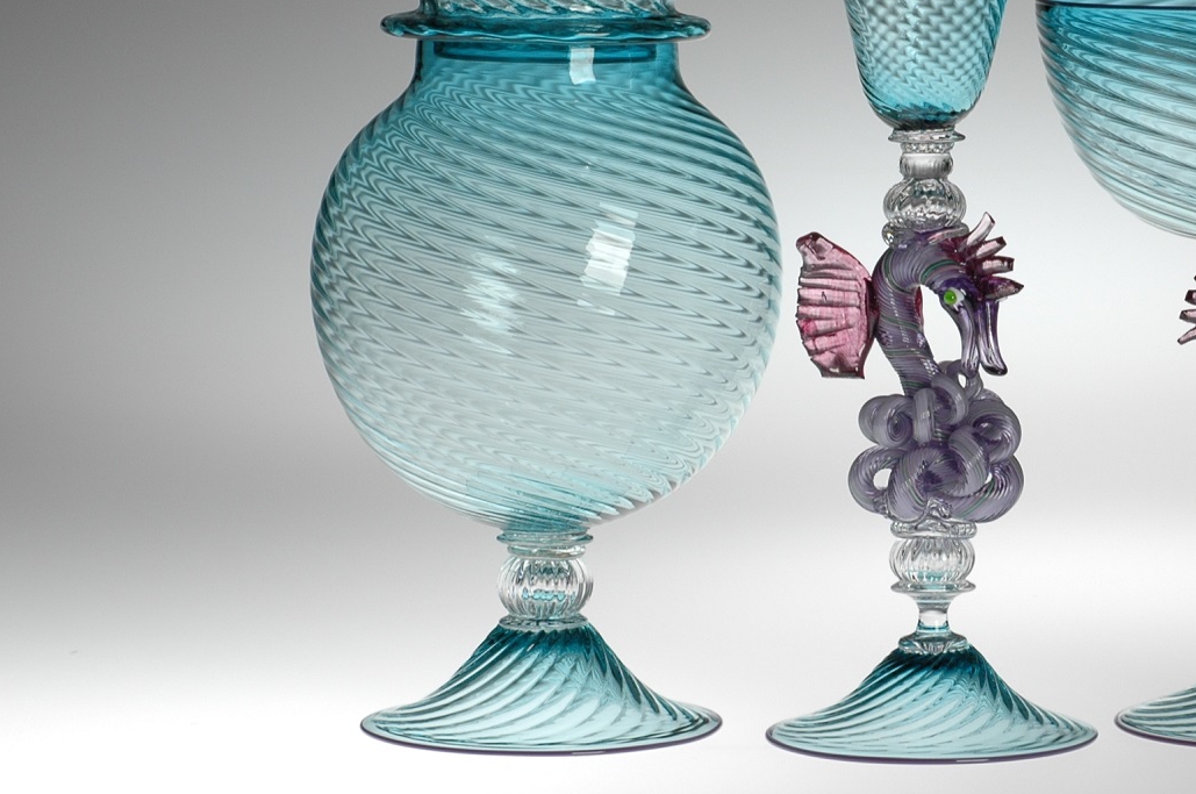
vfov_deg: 7.8
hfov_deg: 11.7
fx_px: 5806
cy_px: 111
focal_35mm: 175
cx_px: 897
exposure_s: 1/30
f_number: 6.3
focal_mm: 60
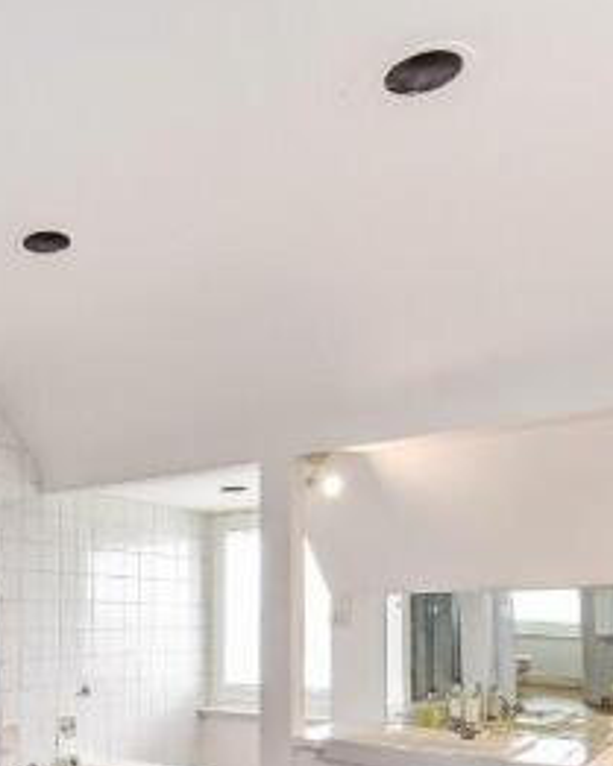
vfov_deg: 50.4
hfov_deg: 38.0
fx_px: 748
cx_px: -43
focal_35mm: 33
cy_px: 630
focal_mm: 14
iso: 320
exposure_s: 1/40
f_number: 8
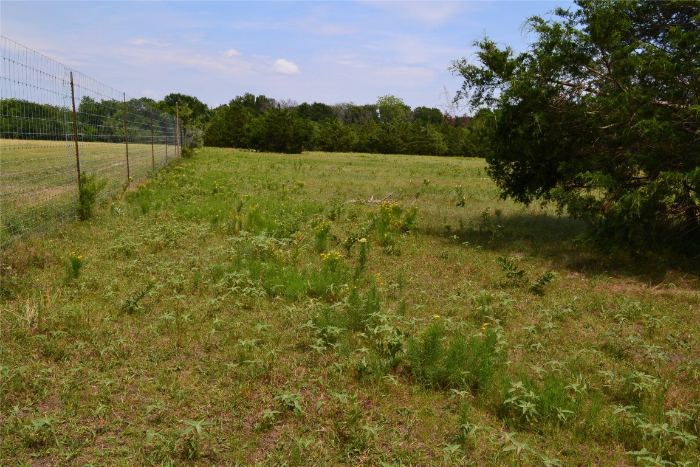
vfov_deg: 40.0
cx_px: 350
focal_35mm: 33
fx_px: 642
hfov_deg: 57.2
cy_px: 234
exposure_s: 1/400
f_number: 11
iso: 400
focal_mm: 22
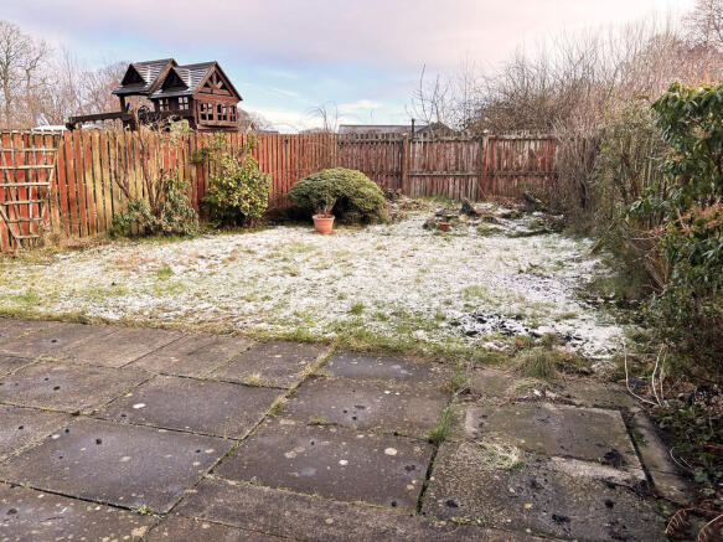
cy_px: 271
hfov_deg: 67.3
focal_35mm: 26
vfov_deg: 53.0
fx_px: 543
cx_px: 362
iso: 50
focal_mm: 5.7
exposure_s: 1/696
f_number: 1.5
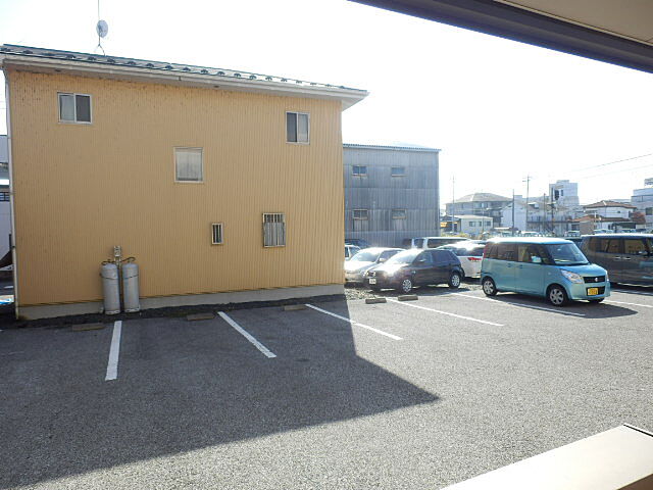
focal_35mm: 24
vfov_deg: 56.8
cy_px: 245
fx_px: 453
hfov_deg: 71.6
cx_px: 326
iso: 80
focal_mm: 4.2
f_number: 3
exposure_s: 1/500
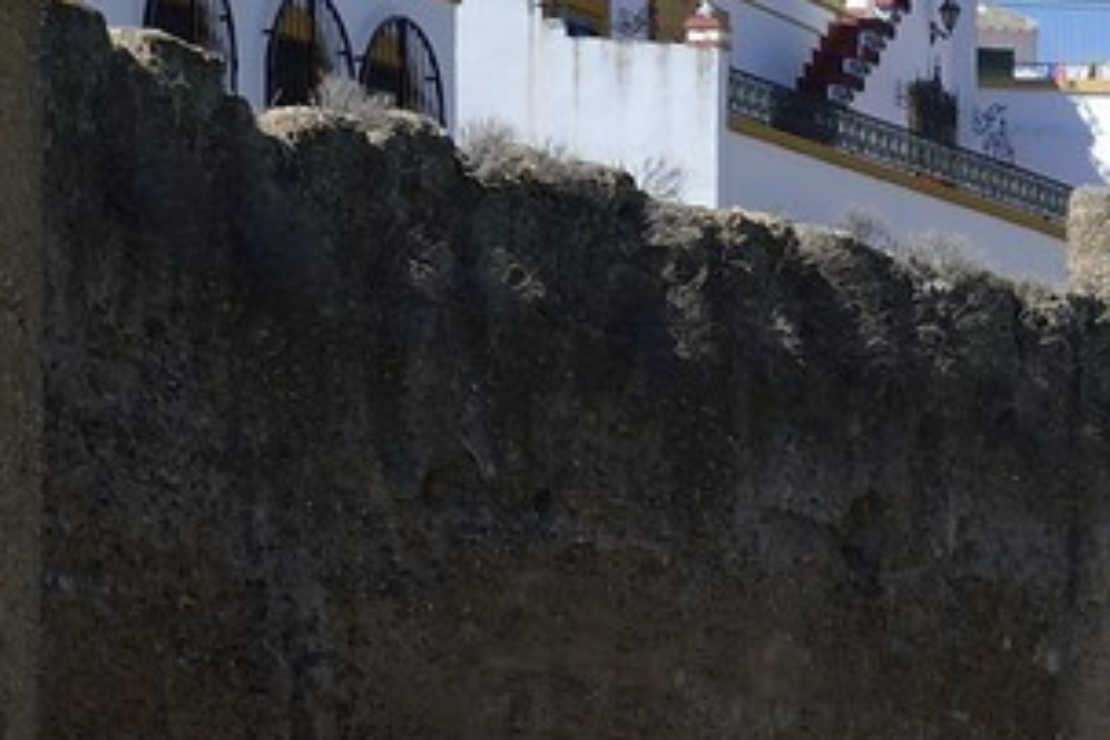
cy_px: 923
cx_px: 2572
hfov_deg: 8.2
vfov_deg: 5.9
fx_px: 7153
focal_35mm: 232
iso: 200
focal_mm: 44
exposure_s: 1/250
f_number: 8
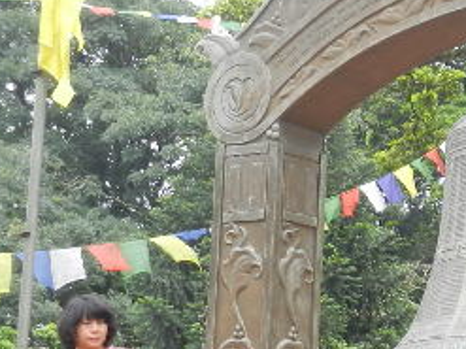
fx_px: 1964
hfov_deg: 13.0
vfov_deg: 10.1
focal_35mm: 146
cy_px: 221
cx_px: 634
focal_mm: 8.2
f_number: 4.2
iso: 160
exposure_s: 1/160
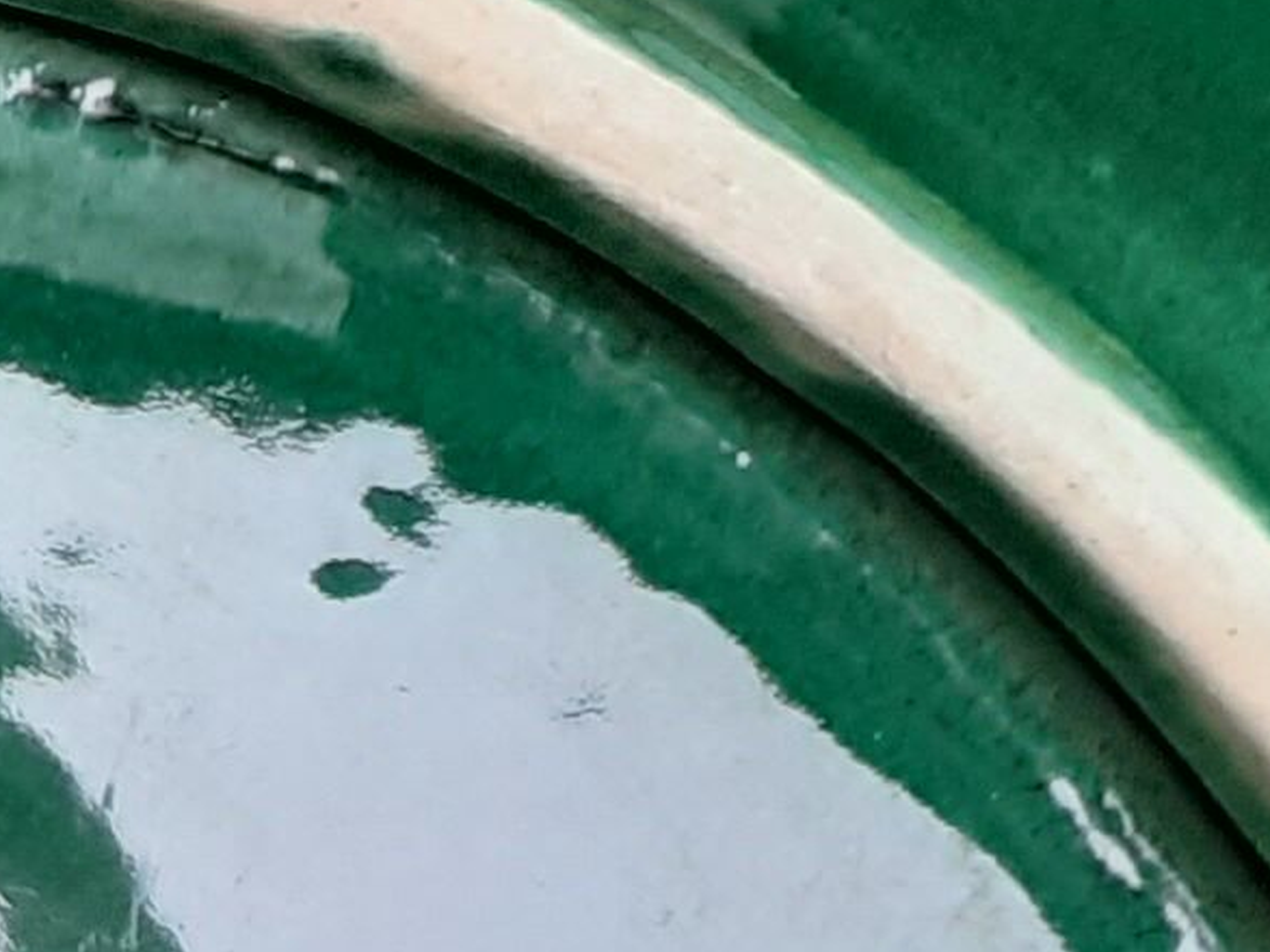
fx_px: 6969
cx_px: -1307
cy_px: 1450
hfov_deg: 9.7
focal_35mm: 190
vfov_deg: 7.7
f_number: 1.9
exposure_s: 1/50
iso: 80
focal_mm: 3.6
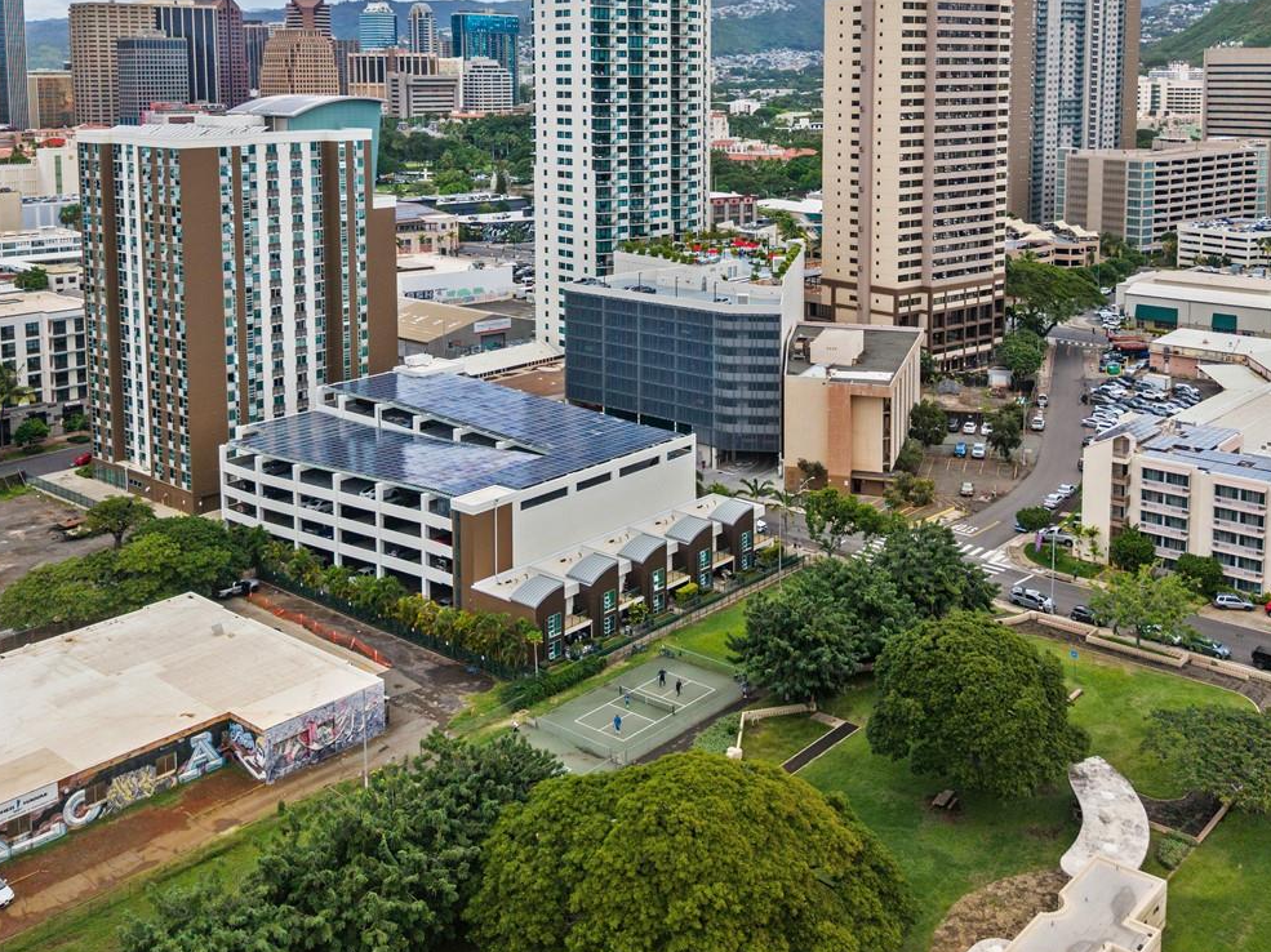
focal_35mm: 39
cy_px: 212
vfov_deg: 35.8
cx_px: 666
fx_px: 1431
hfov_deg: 47.9
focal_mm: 8.67
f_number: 1.8
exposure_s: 1/80
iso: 160
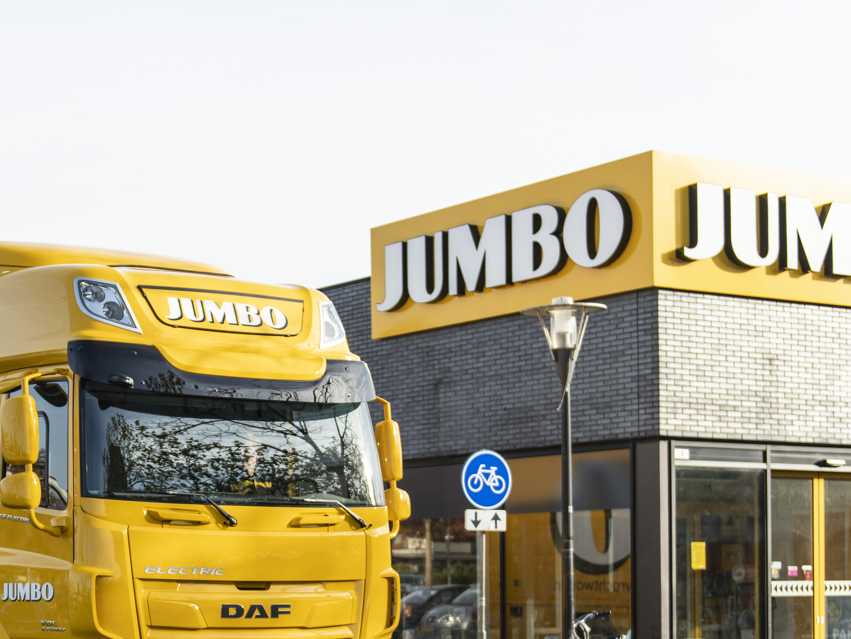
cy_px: 555
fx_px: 1893
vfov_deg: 18.9
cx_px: 218
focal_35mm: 77
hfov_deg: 25.1
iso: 125
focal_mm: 38
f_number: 2.8
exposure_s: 1/2000
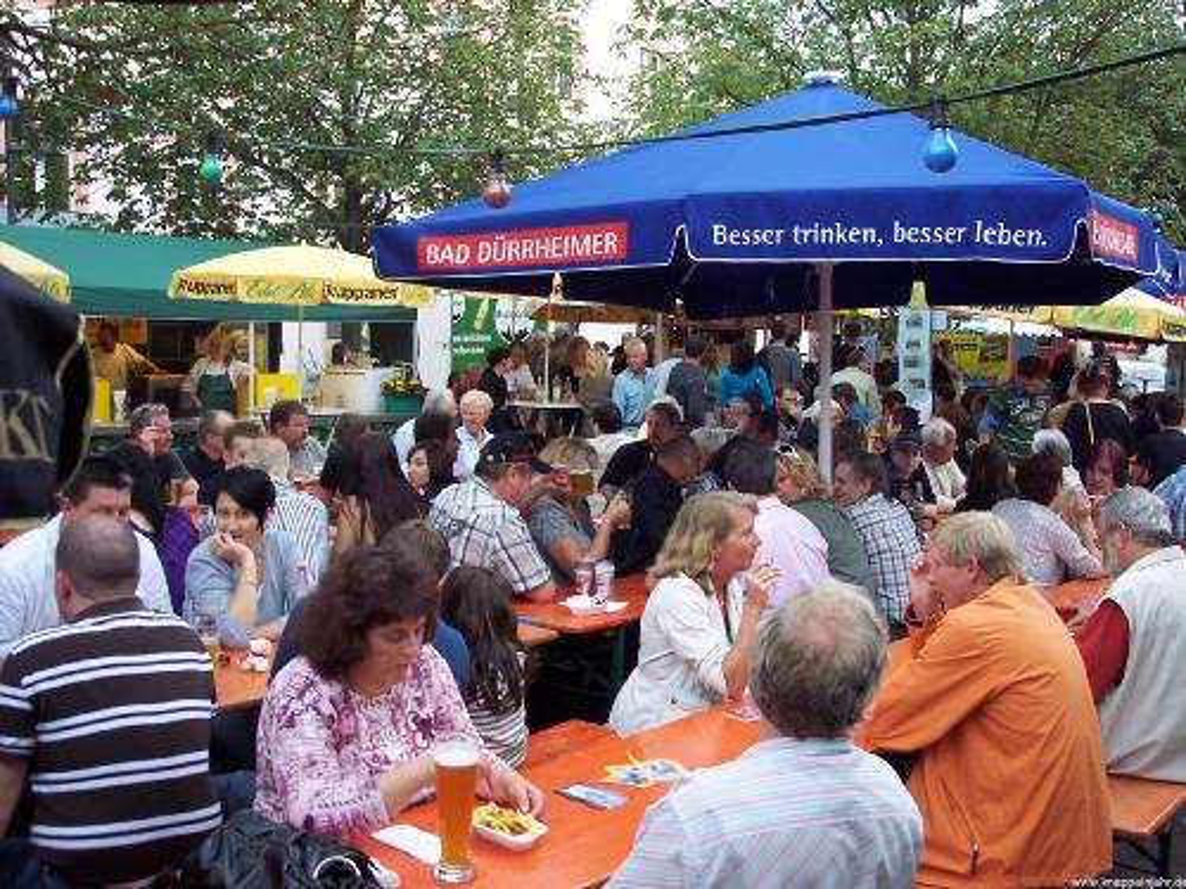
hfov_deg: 47.9
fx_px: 1336
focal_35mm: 39
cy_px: 444
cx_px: 593
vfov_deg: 36.8
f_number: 3.4
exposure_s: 1/30
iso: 100
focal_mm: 8
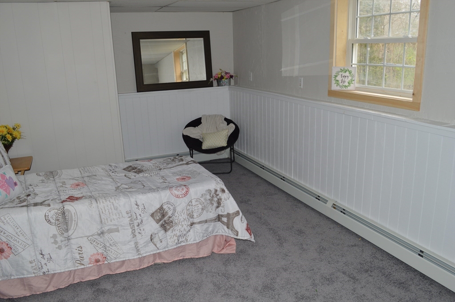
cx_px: 228
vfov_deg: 43.5
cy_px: 151
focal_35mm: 30
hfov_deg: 62.0
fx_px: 379
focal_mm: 20
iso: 220
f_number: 8
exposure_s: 1/60
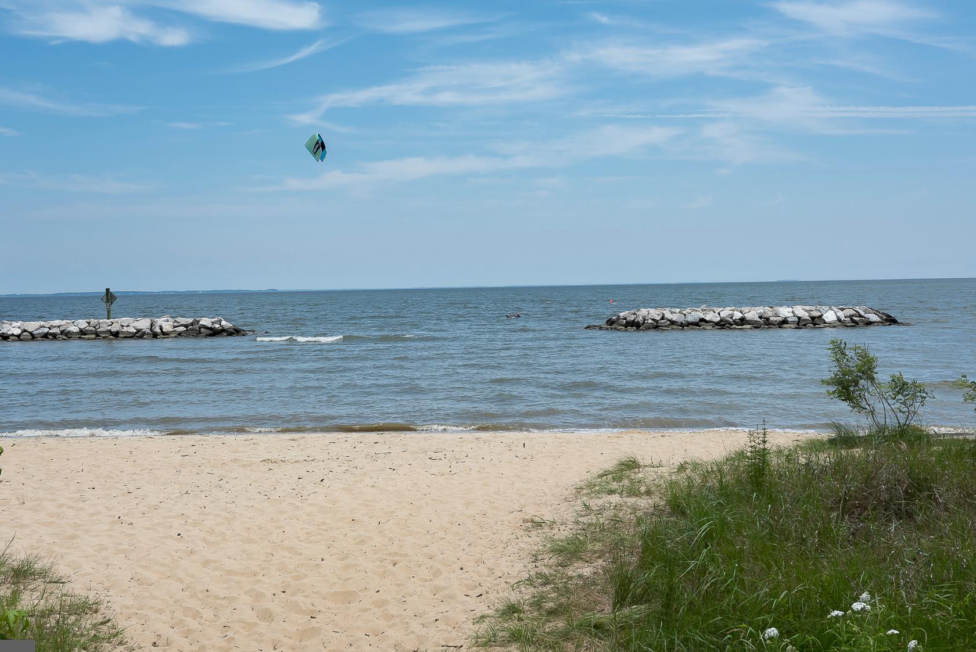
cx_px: 501
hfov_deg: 49.5
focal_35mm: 39
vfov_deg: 34.2
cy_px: 285
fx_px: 1058
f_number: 16
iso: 250
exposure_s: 1/250
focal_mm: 32
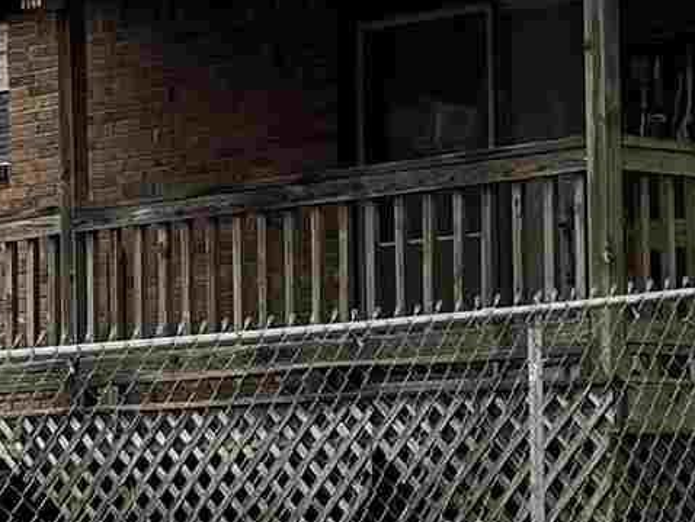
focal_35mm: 167
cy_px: 276
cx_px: -140
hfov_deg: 11.6
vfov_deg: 8.9
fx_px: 3355
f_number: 1.6
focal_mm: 5.1
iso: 64
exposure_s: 1/121
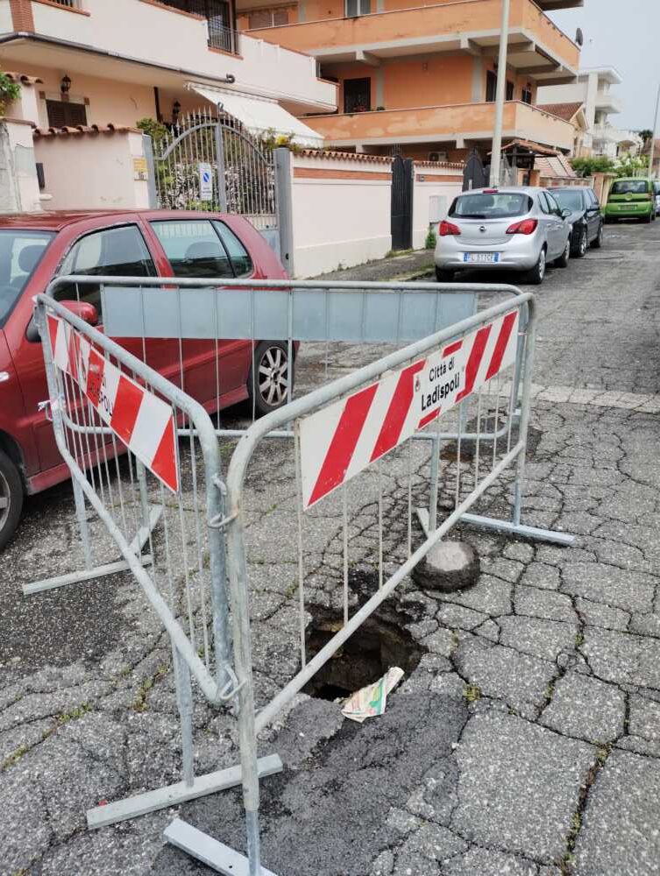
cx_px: 330
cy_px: 438
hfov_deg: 49.9
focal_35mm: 28
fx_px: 710
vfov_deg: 63.4
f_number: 1.8
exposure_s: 1/587
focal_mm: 4.27
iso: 100
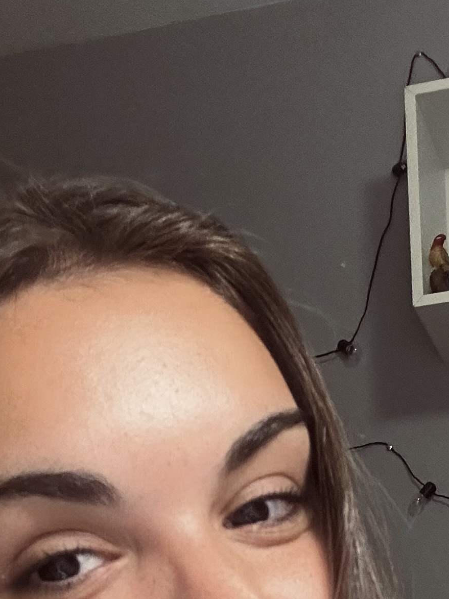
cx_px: 319
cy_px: 718
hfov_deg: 18.6
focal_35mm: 79
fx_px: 1367
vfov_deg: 22.7
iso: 250
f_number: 1.9
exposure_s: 1/50
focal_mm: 2.69
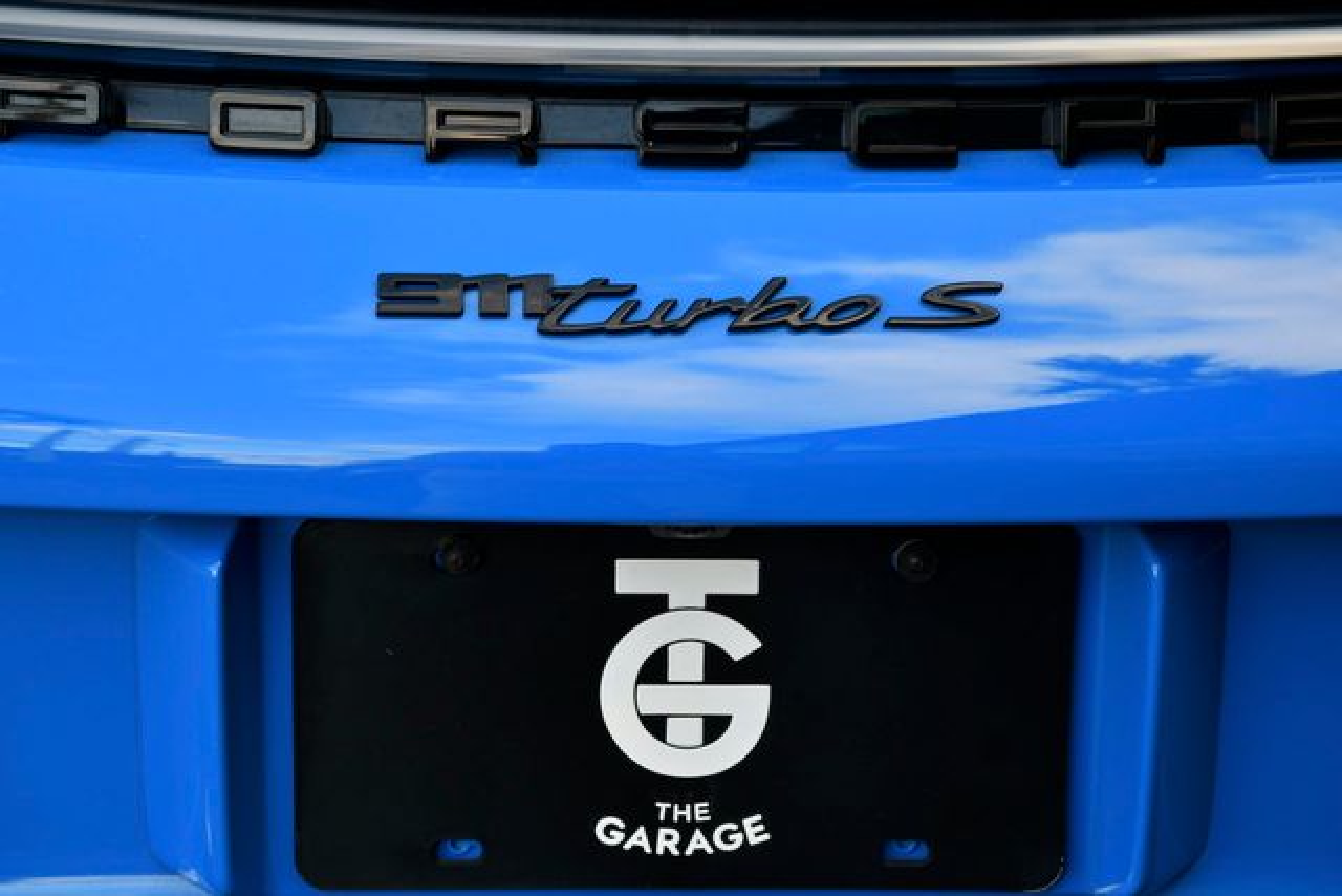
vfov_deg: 19.5
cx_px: 671
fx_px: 2610
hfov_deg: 28.8
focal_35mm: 70
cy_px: 448
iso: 400
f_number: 6.3
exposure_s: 1/160
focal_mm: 70
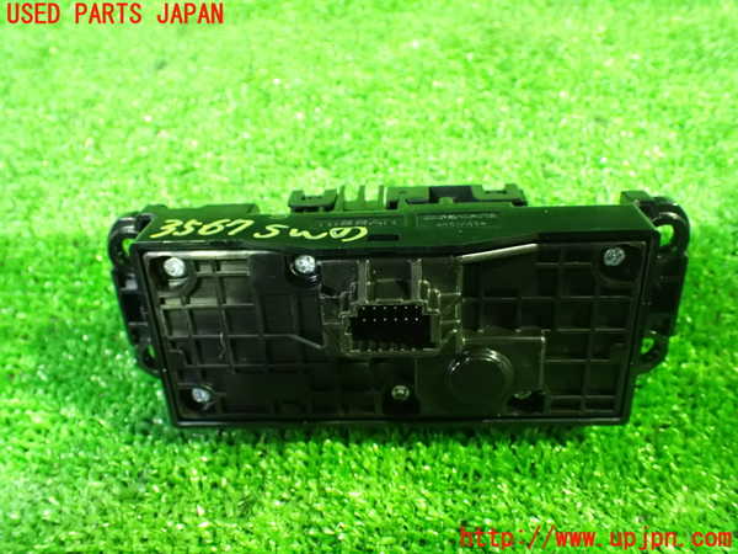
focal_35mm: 30
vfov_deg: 46.8
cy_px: 277
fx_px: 640
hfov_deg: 60.0
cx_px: 369
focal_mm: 5.4
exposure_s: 1/30
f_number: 2.3
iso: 1600
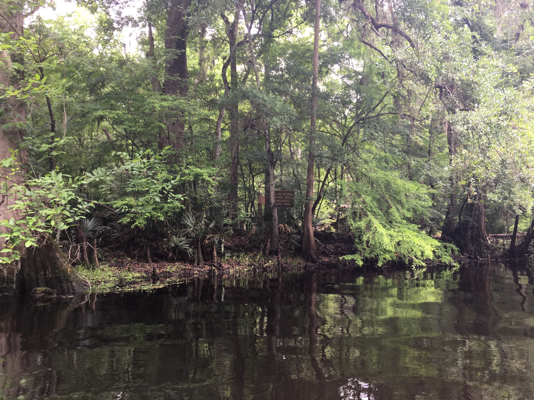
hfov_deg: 61.7
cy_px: 200
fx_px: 447
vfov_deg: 48.2
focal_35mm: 29
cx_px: 267
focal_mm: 4.15
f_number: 2.2
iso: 32
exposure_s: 1/60
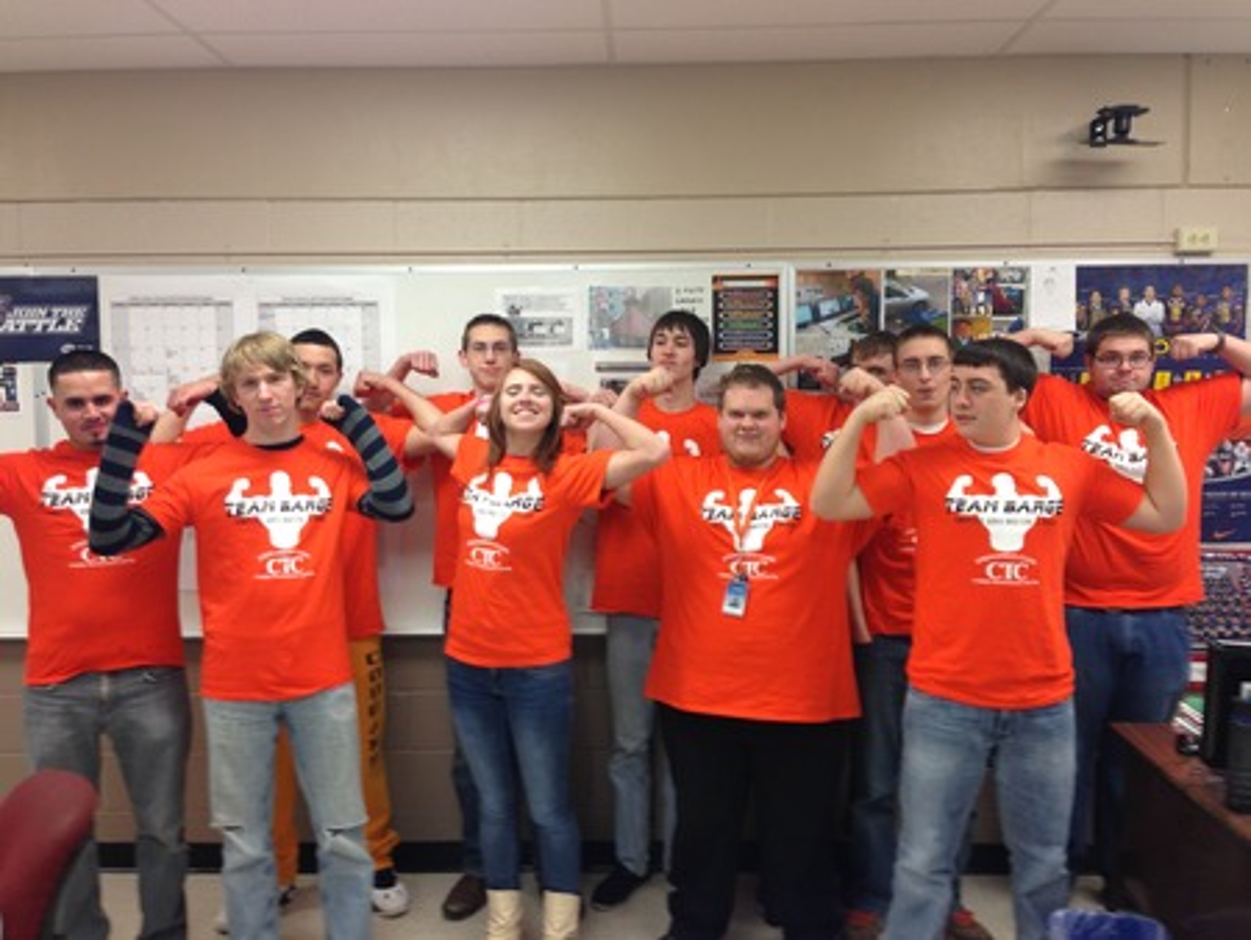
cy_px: 470
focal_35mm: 33
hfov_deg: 55.3
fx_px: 1193
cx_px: 626
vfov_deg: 43.0
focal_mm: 4.13
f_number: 2.4
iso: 50
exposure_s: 1/24
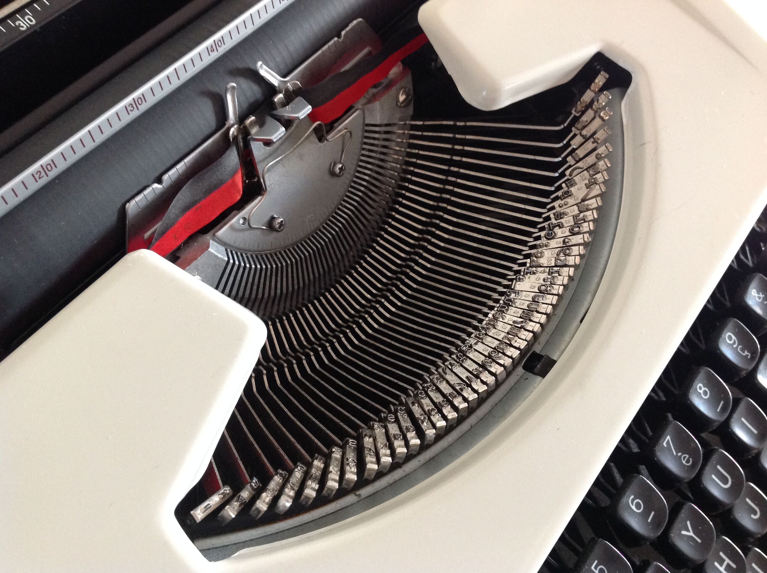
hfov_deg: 52.7
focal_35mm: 35
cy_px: 286
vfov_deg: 40.6
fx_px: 774
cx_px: 384
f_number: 2.4
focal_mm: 4.28
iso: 250
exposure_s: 1/15
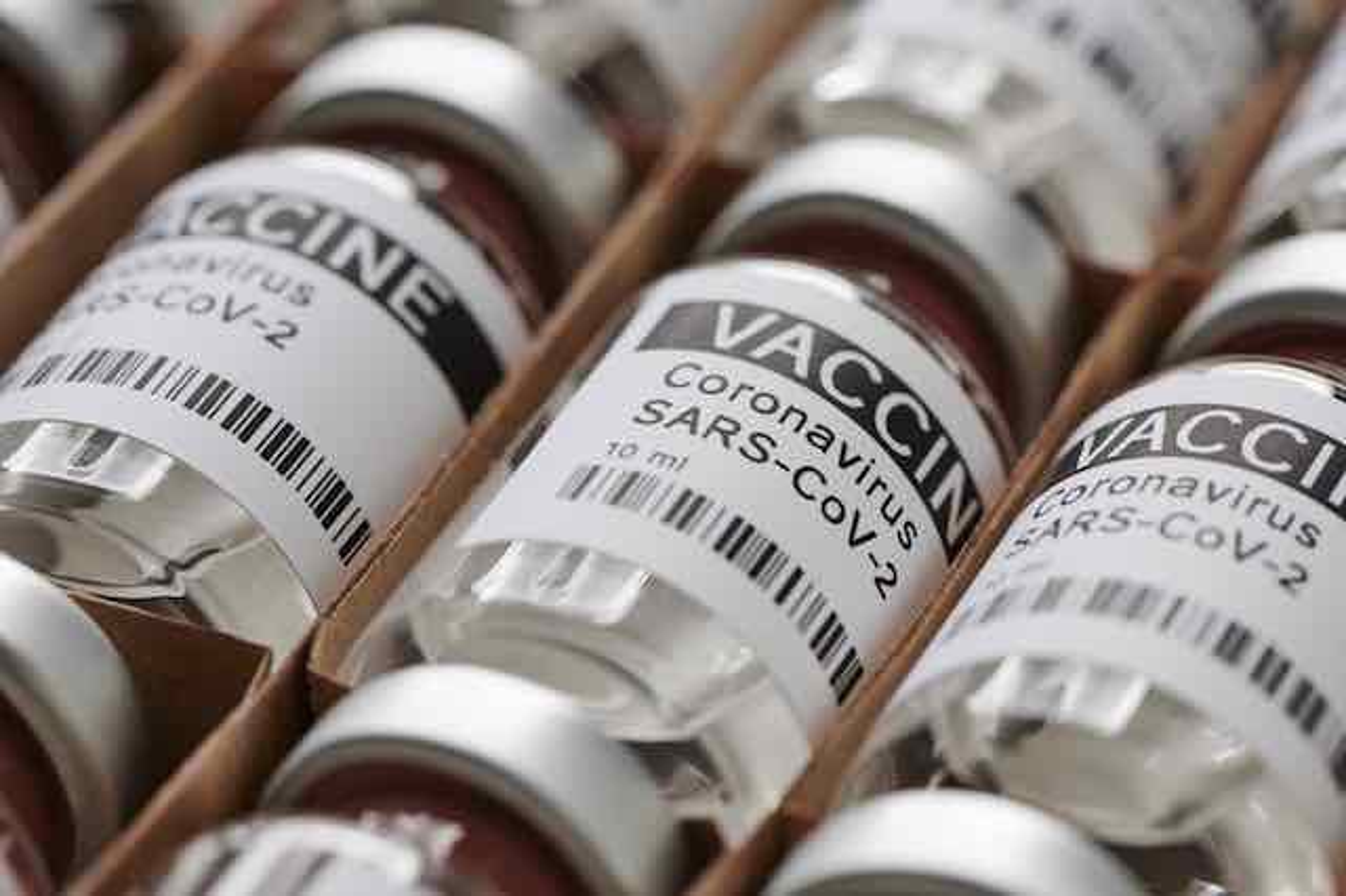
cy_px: 448
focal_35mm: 105
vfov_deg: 13.0
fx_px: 3924
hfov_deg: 19.5
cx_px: 673
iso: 100
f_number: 11
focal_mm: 105
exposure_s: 1/125
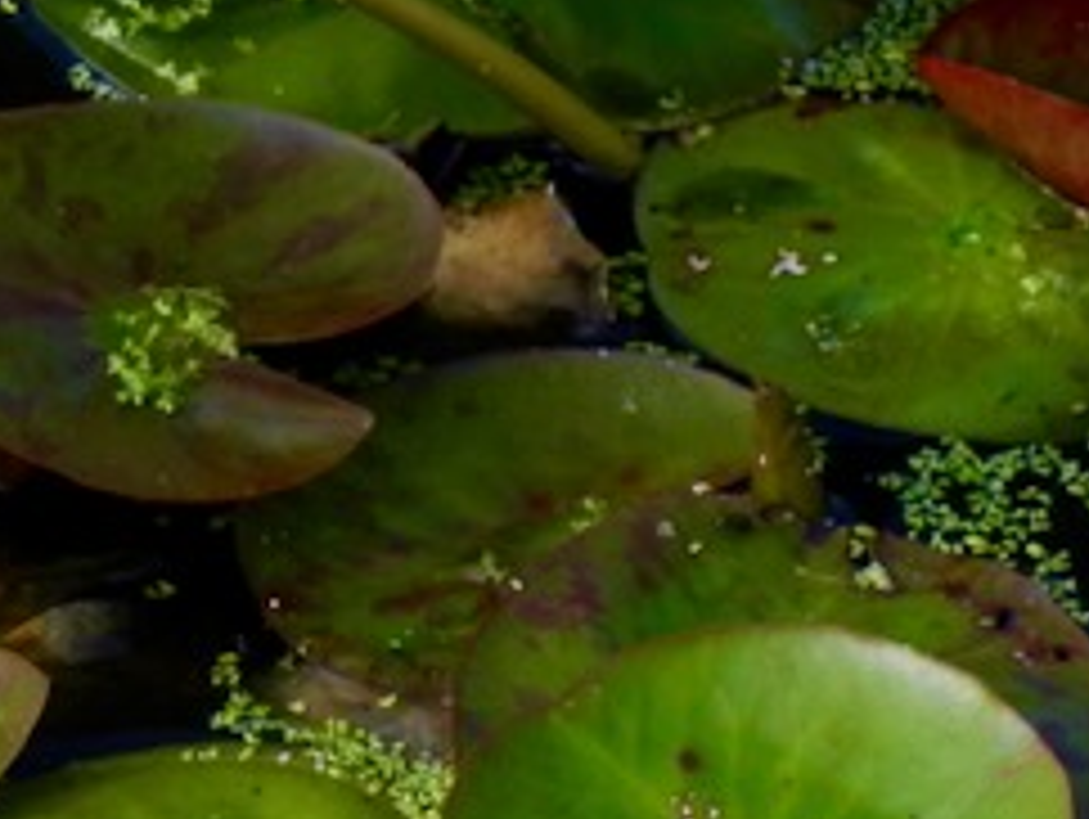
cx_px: -99
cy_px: 184
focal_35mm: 383
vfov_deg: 3.9
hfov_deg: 5.2
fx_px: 12061
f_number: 4.6
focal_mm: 20.9
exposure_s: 1/297
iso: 160
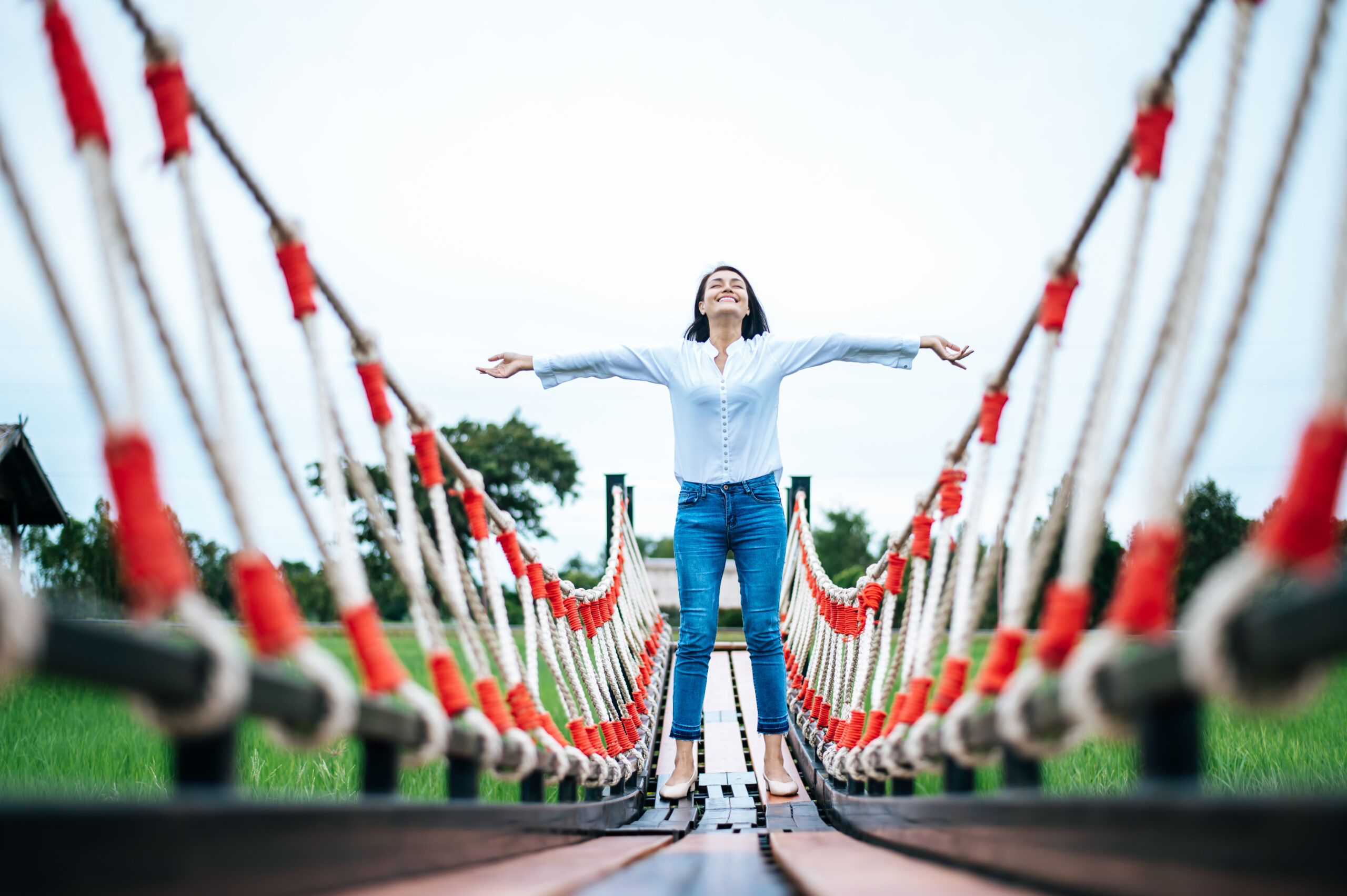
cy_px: 448
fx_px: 1869
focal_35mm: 50
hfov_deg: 39.6
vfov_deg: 27.0
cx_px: 674
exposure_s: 1/2000
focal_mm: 50
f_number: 1.8
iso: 160
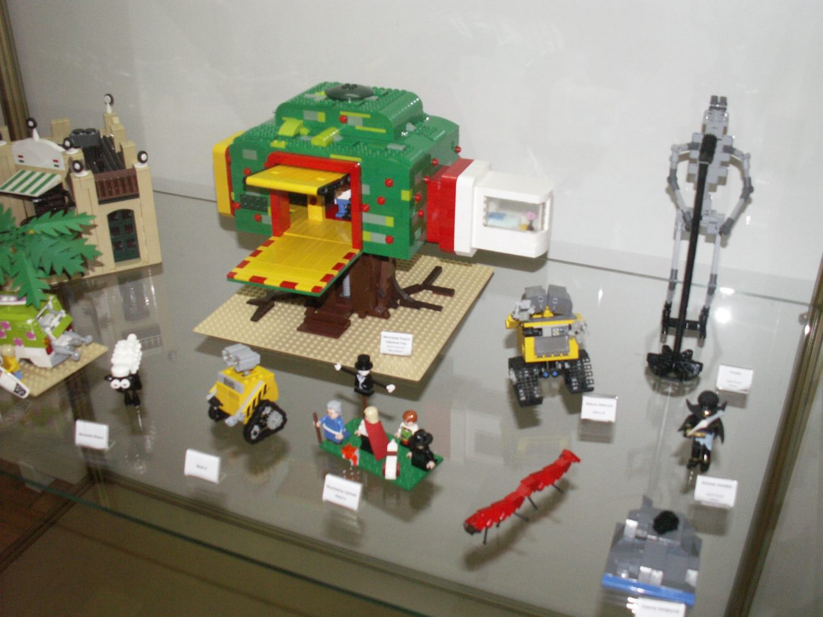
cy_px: 308
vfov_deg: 40.7
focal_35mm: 35
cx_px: 412
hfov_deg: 52.6
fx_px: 832
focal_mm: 5.86
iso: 160
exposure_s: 1/60
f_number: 2.8
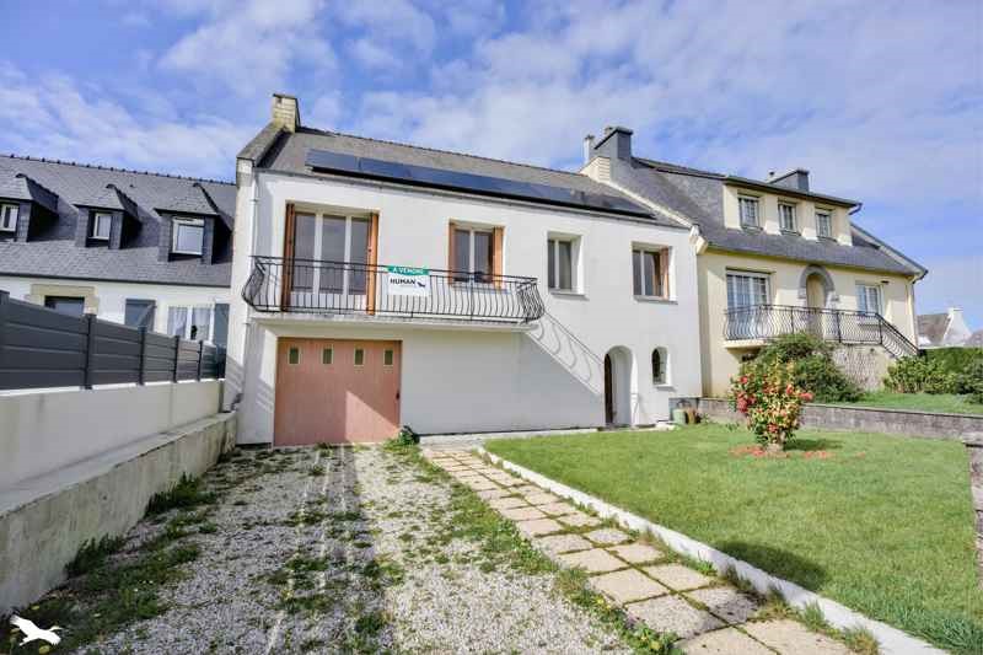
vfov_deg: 73.7
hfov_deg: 96.7
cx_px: 492
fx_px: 437
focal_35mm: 16
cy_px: 328
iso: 800
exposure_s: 1/4000
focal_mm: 16
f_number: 8
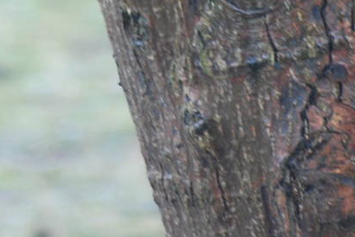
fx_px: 17347
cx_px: 88
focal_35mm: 1758
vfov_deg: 0.8
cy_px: -133
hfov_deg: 1.2
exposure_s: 1/50
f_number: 5.6
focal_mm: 300
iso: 400
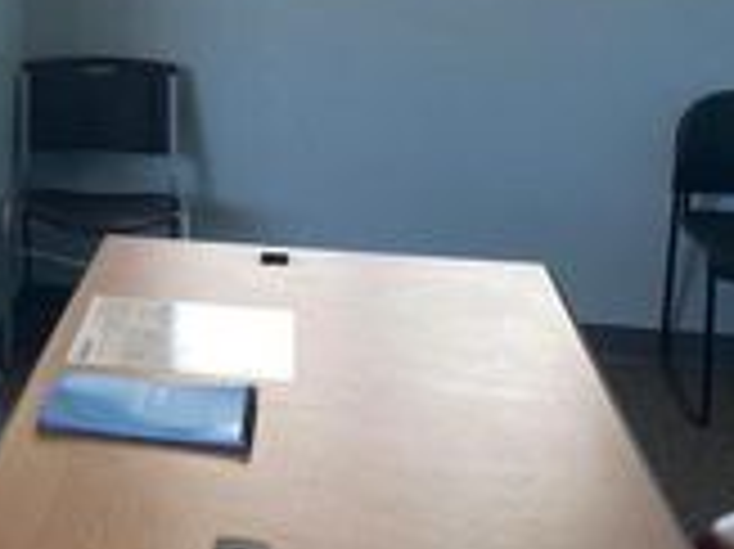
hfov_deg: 21.8
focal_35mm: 80
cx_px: -243
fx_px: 1695
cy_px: -83
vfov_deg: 17.7
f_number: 1.8
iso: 40
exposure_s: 1/120
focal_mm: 4.25
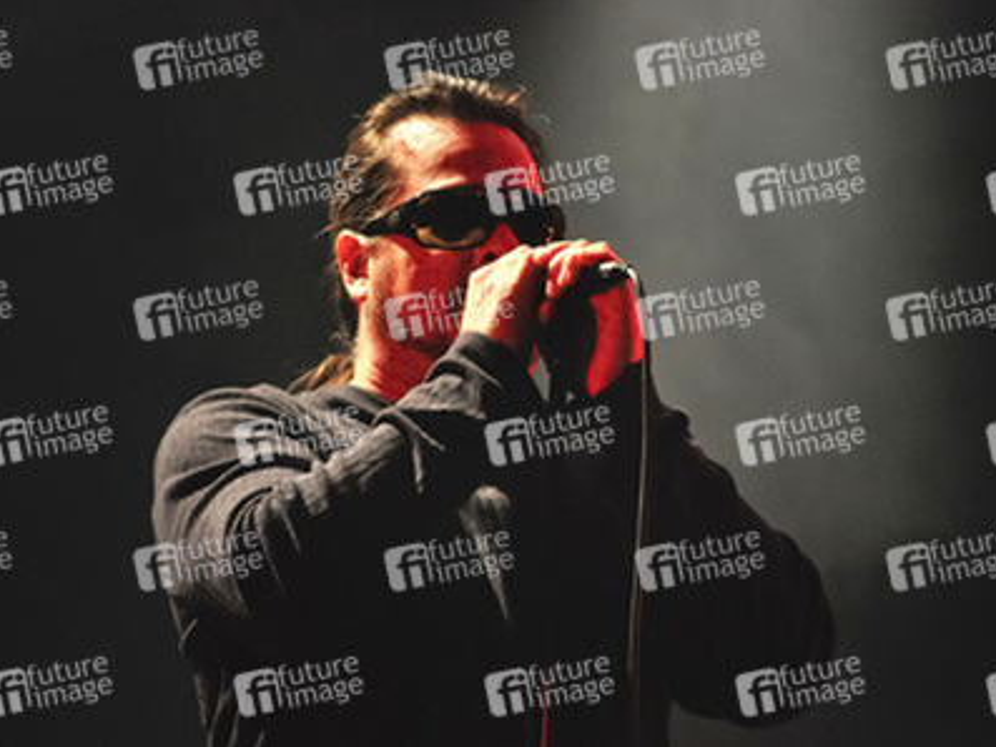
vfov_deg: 5.2
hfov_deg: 6.9
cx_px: 483
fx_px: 8247
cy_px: 374
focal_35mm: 287
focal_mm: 175
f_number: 5.3
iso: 1600
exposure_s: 1/200
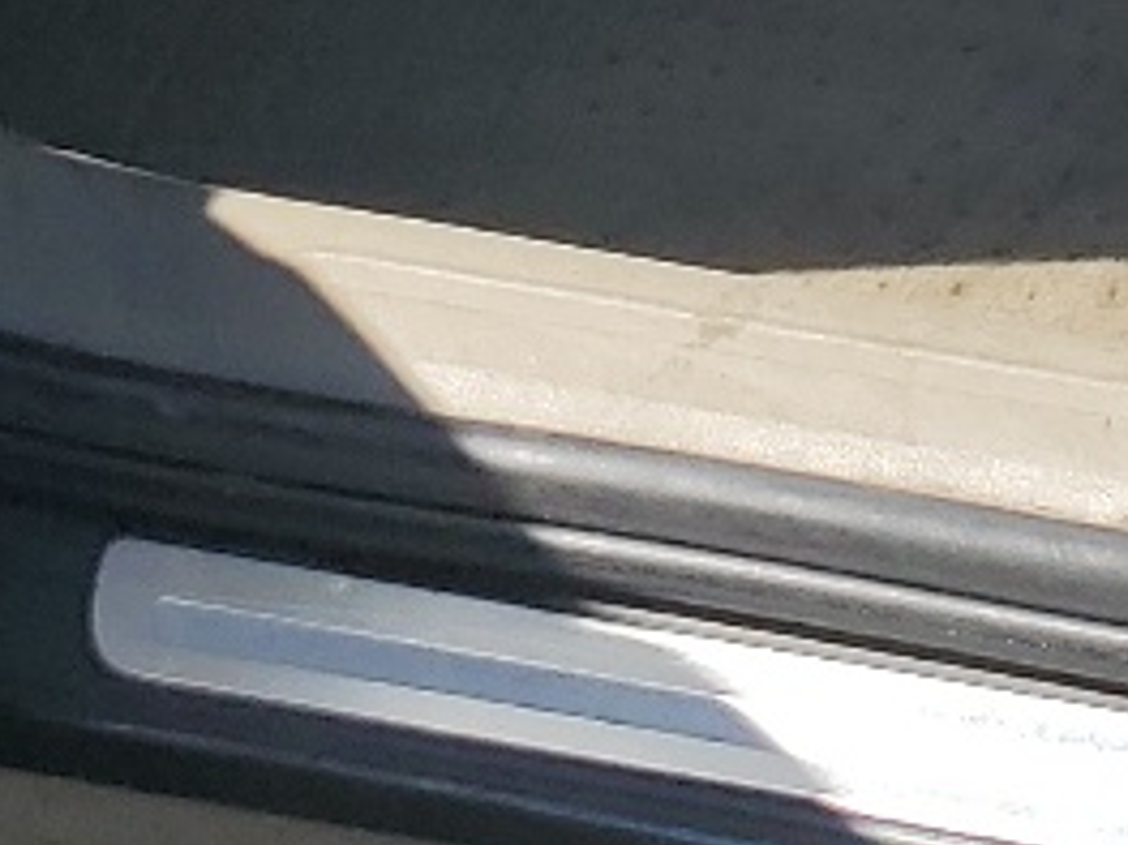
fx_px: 5146
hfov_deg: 11.5
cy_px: -1656
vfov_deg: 8.1
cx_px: 2127
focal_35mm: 158
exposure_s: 1/1429
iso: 50
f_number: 1.5
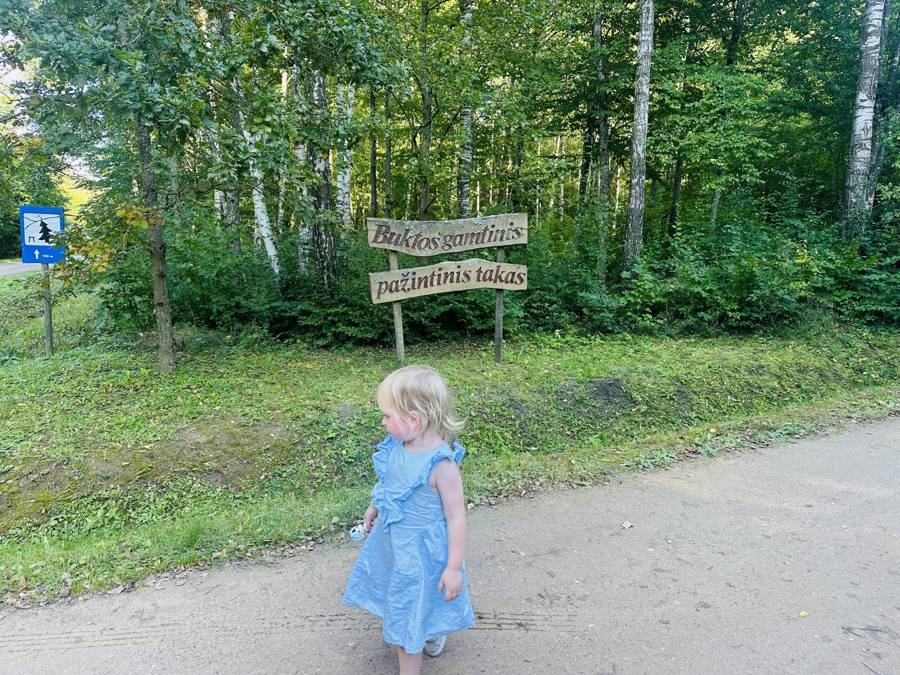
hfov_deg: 71.6
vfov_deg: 56.8
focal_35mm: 24
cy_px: 338
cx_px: 450
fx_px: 624
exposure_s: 1/121
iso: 80
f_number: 1.78
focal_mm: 6.86
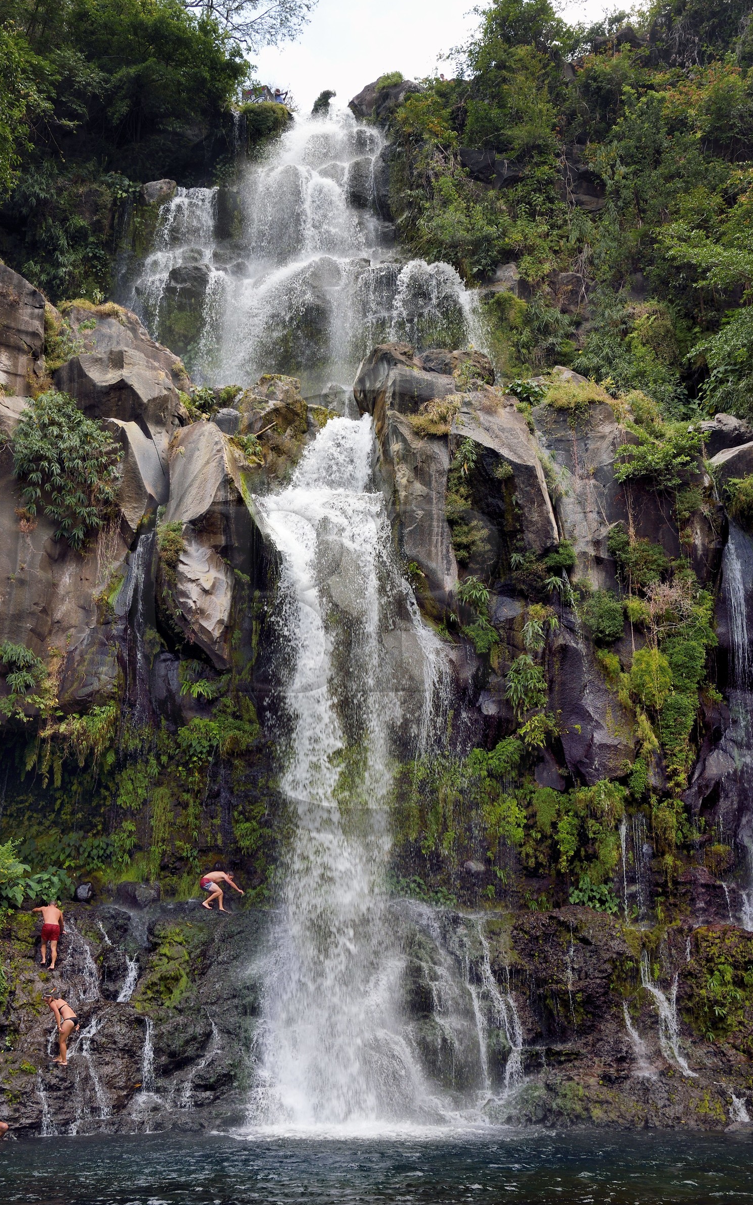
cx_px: 364
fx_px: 1346
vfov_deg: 48.2
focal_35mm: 41
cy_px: 600
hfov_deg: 31.3
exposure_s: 1/160
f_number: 13
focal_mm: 40
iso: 400
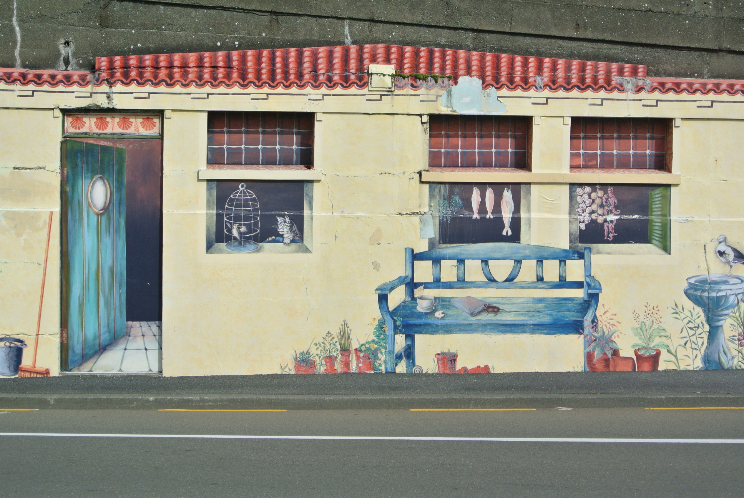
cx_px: 372
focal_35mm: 69
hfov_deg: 29.2
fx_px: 1428
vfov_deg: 19.8
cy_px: 249
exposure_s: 1/800
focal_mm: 25.9
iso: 100
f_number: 5.3
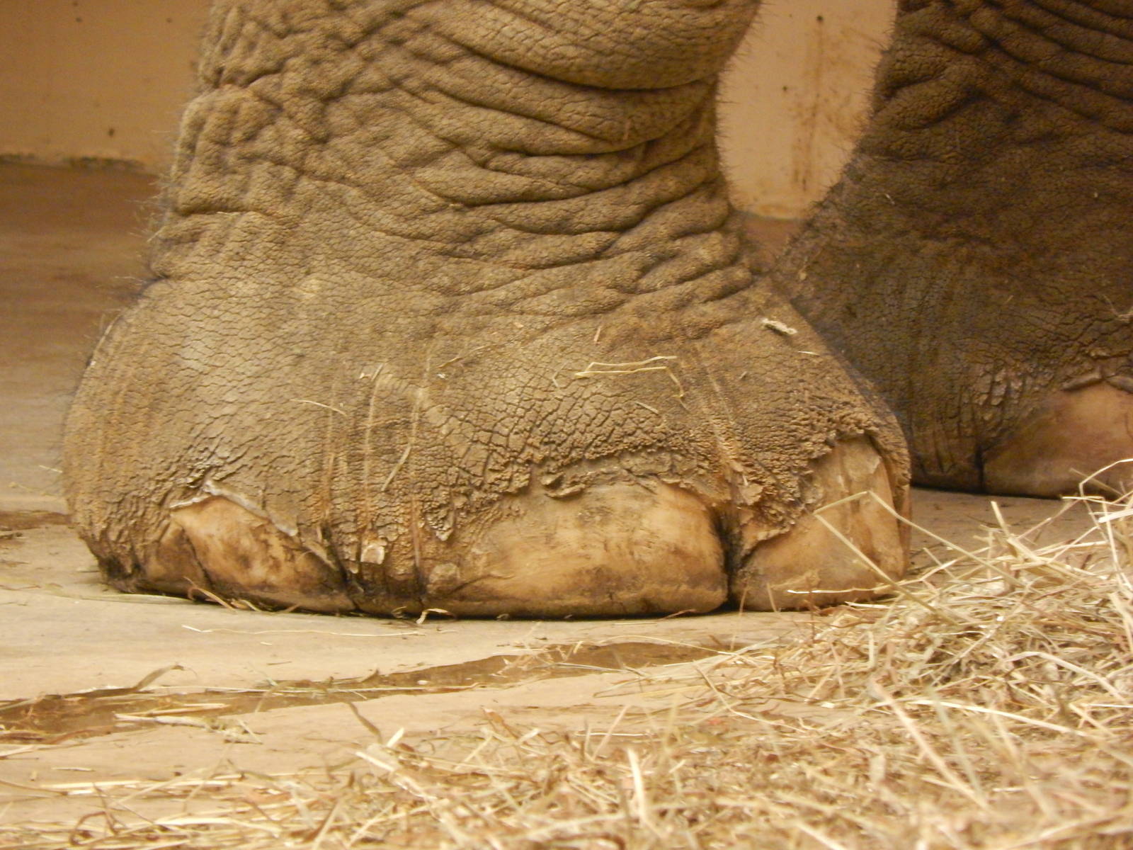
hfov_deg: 2.9
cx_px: 566
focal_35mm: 675
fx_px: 22093
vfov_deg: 2.2
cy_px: 425
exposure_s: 1/10
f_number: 5.8
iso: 800
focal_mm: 120
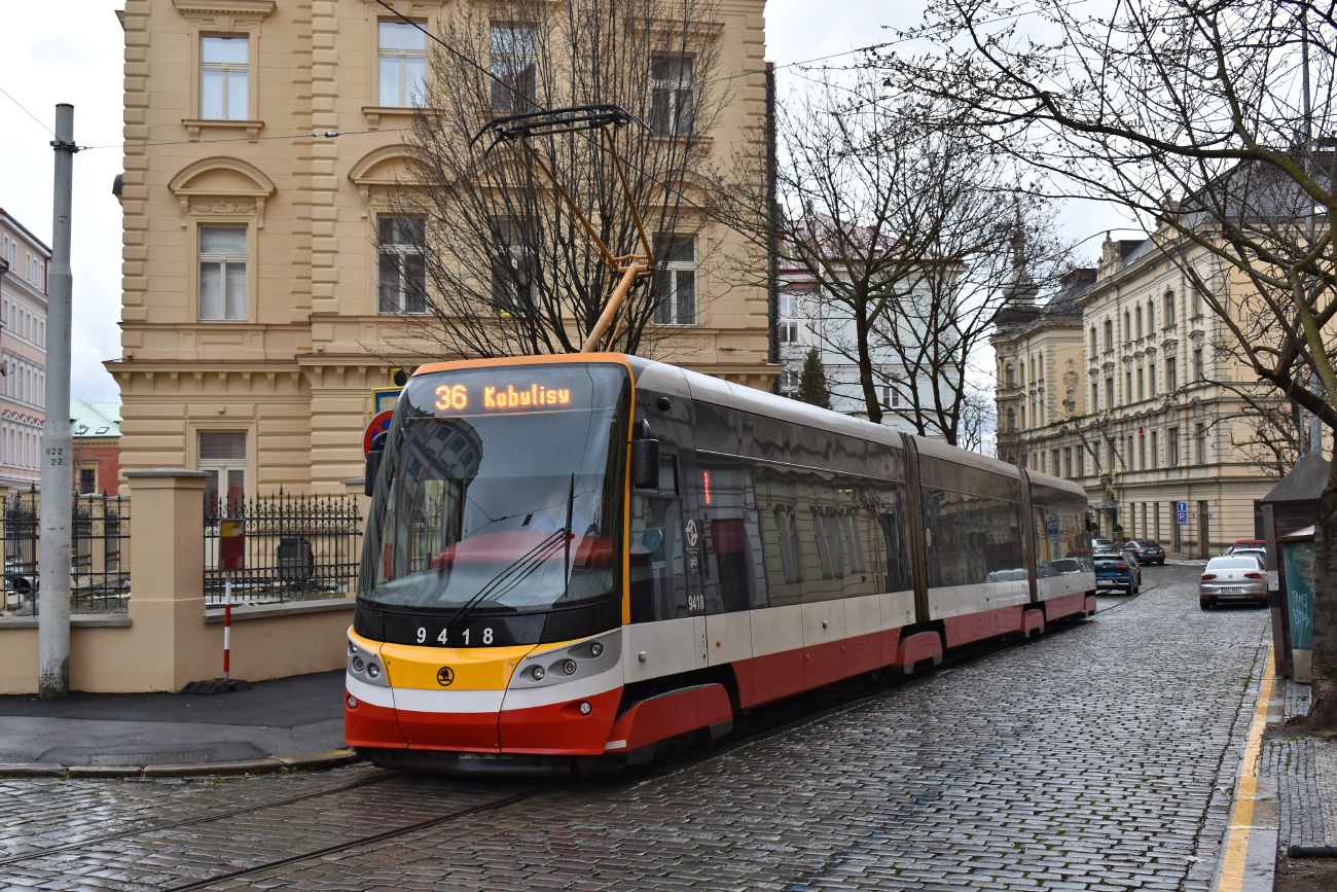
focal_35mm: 42
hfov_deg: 46.4
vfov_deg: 31.9
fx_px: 1560
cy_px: 446
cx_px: 668
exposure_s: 1/100
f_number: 7.1
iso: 320
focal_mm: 28
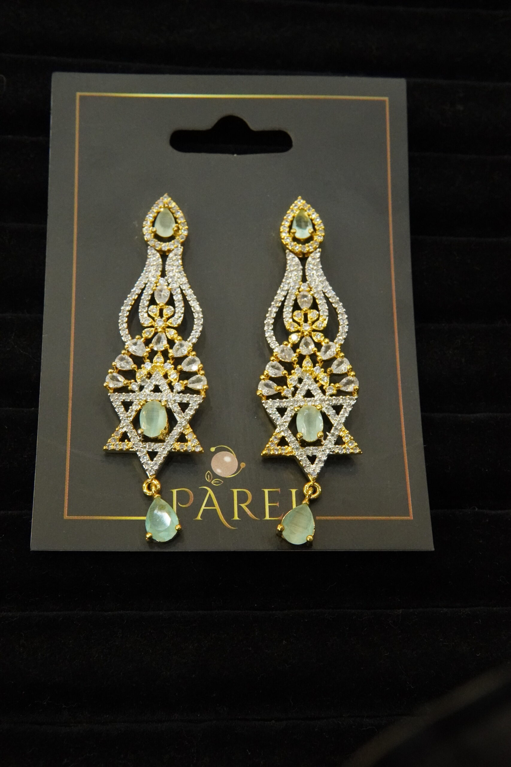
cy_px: 384
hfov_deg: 29.9
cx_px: 256
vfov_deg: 43.6
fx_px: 958
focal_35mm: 45
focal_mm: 30
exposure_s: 1/80
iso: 6400
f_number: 9
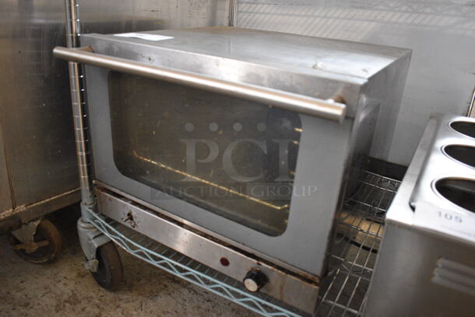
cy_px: 158
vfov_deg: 48.0
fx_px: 357
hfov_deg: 67.3
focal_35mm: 27
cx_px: 238
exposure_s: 1/125
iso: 2500
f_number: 3.5
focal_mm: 18
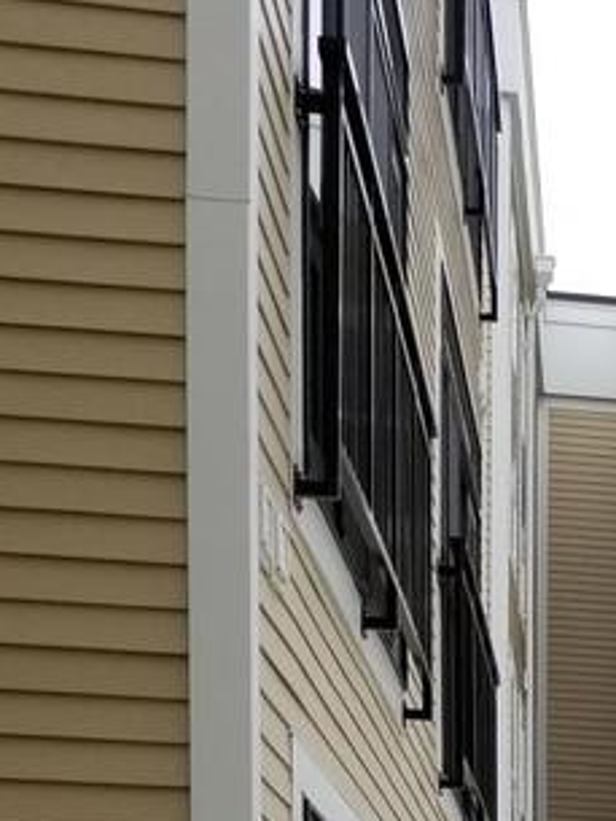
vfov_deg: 17.8
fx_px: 2181
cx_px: 979
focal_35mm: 92
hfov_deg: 14.7
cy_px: 1400
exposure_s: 1/698
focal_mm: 4.25
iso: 50
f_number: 1.7
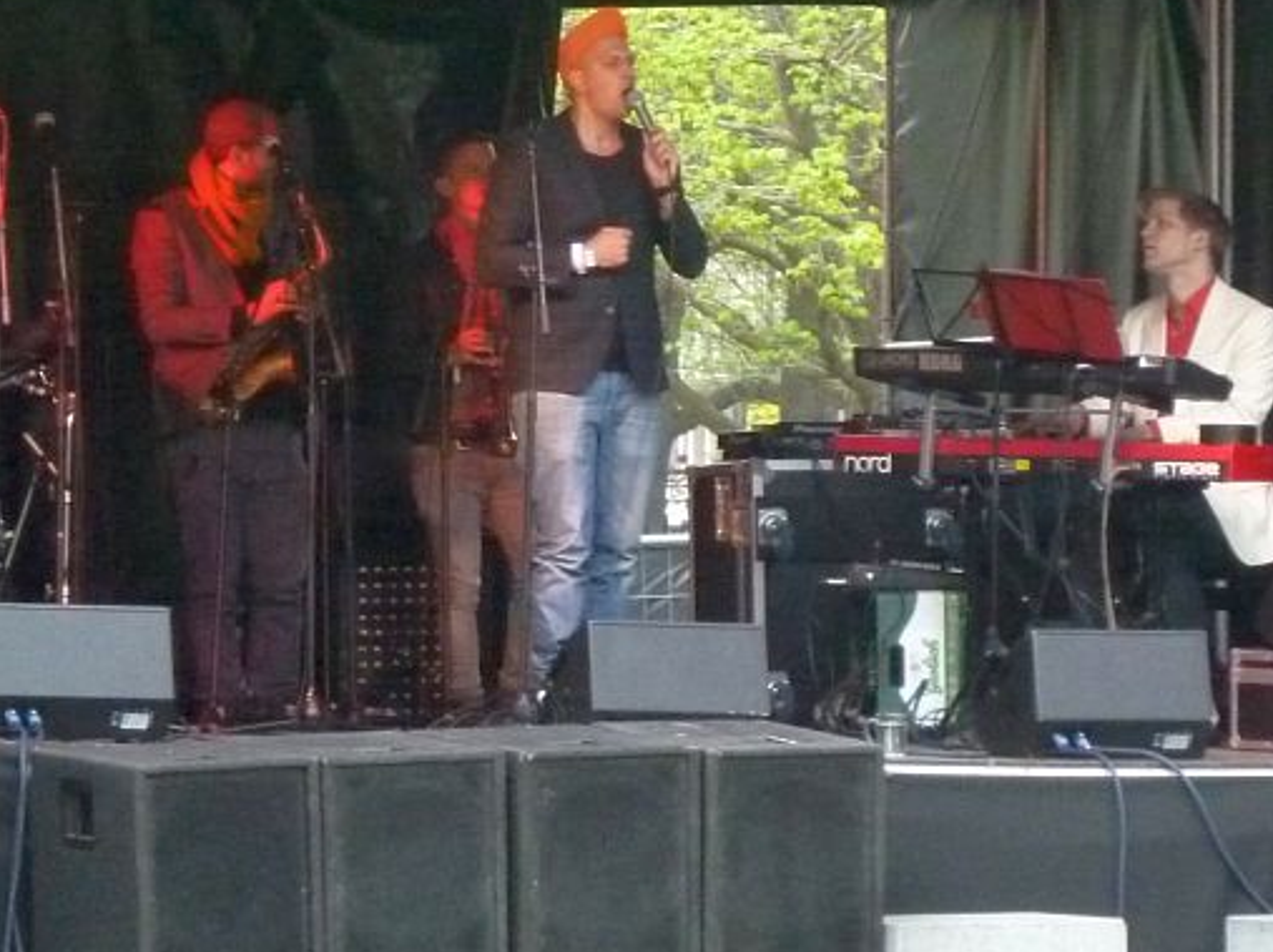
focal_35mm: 341
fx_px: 12525
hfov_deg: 5.8
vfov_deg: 4.3
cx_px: 477
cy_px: 284
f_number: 4.5
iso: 800
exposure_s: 1/40
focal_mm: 27.8
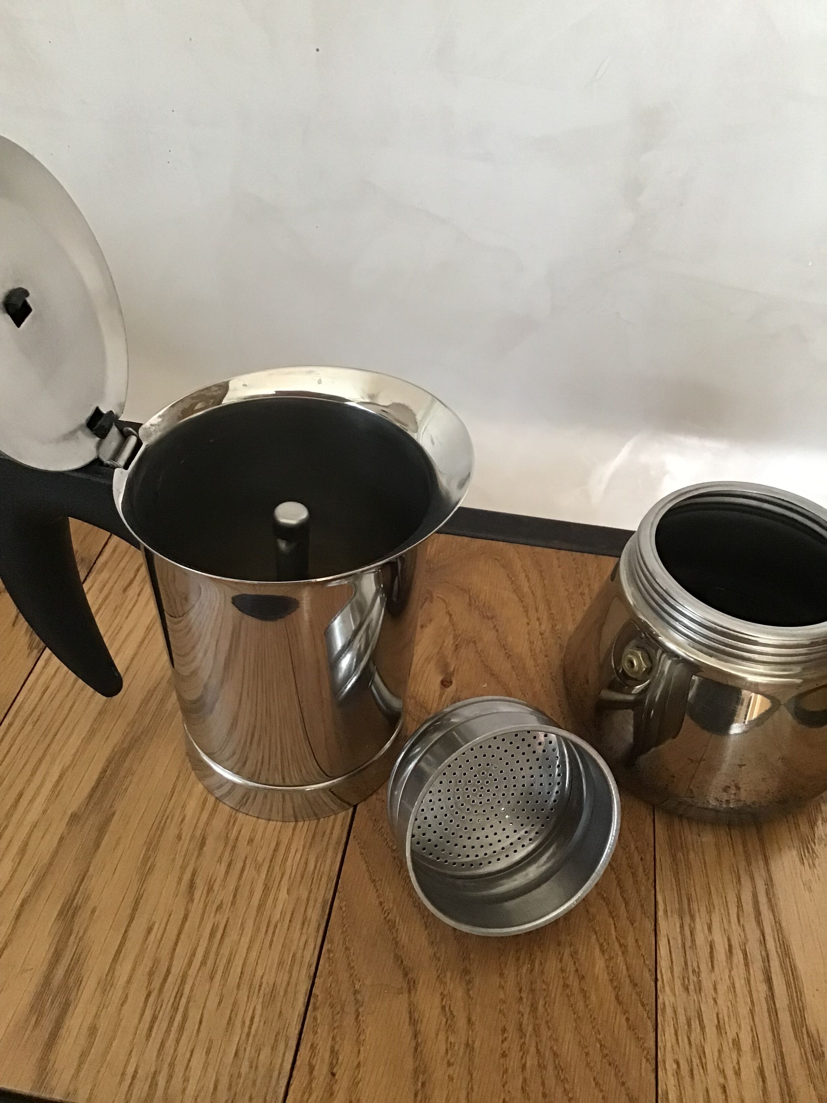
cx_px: 414
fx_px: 987
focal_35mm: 31
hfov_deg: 45.4
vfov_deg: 58.4
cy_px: 552
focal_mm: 3.3
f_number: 2.4
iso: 250
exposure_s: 1/33
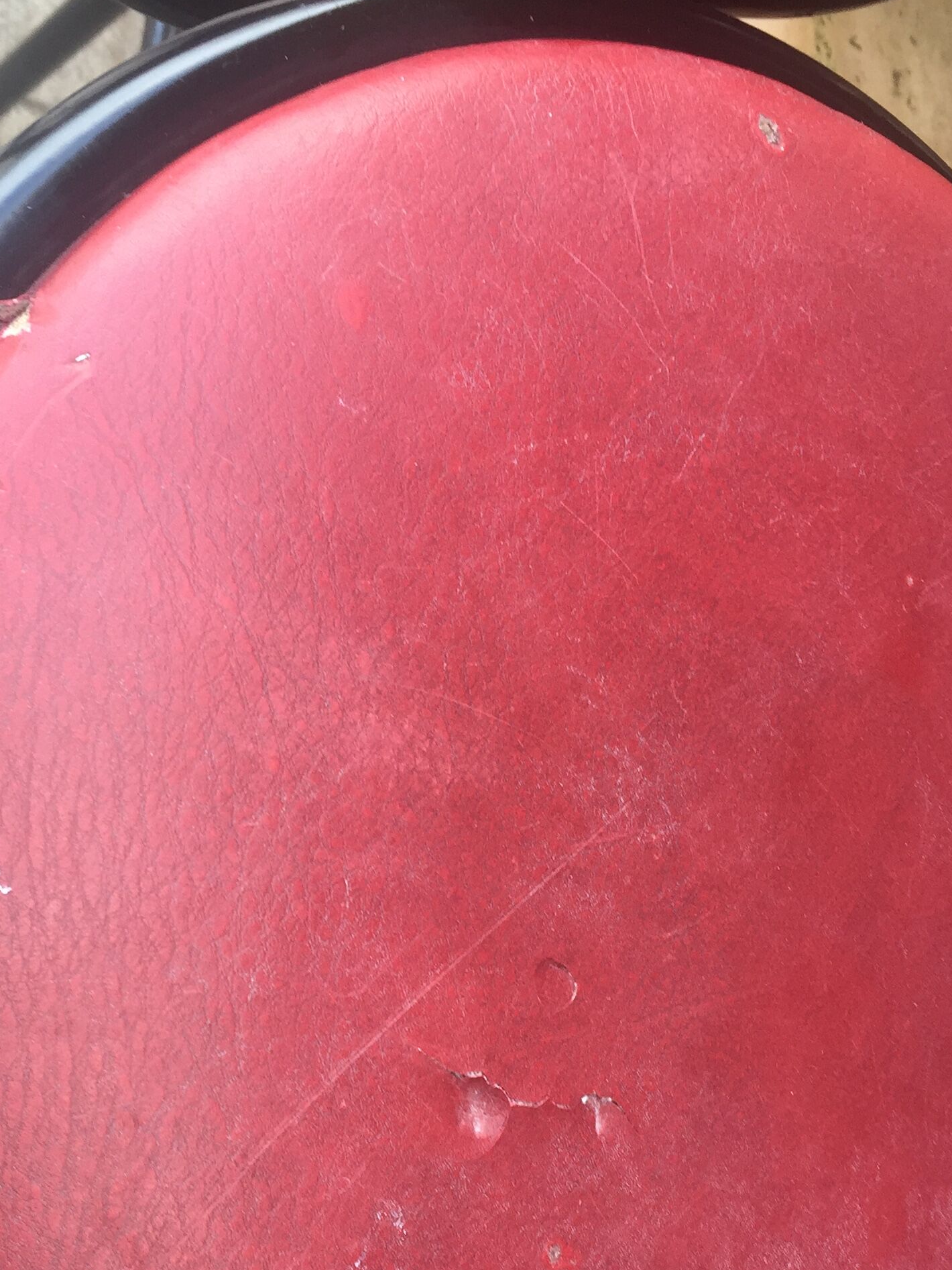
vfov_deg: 37.5
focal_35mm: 50
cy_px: 908
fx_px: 1833
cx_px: 263
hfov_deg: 28.8
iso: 50
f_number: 2.2
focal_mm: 4.15
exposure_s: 1/100
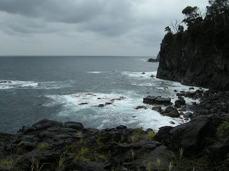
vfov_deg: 40.7
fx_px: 232
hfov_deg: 52.6
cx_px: 114
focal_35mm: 35
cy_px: 86
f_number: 4.8
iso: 64
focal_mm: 7.5
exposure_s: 1/178
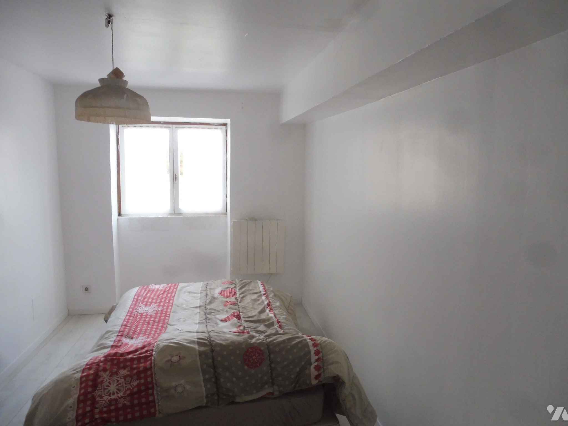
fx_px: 394
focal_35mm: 24
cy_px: 213
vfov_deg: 56.8
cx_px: 284
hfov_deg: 71.6
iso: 400
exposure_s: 1/30
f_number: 3.3
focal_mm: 4.3
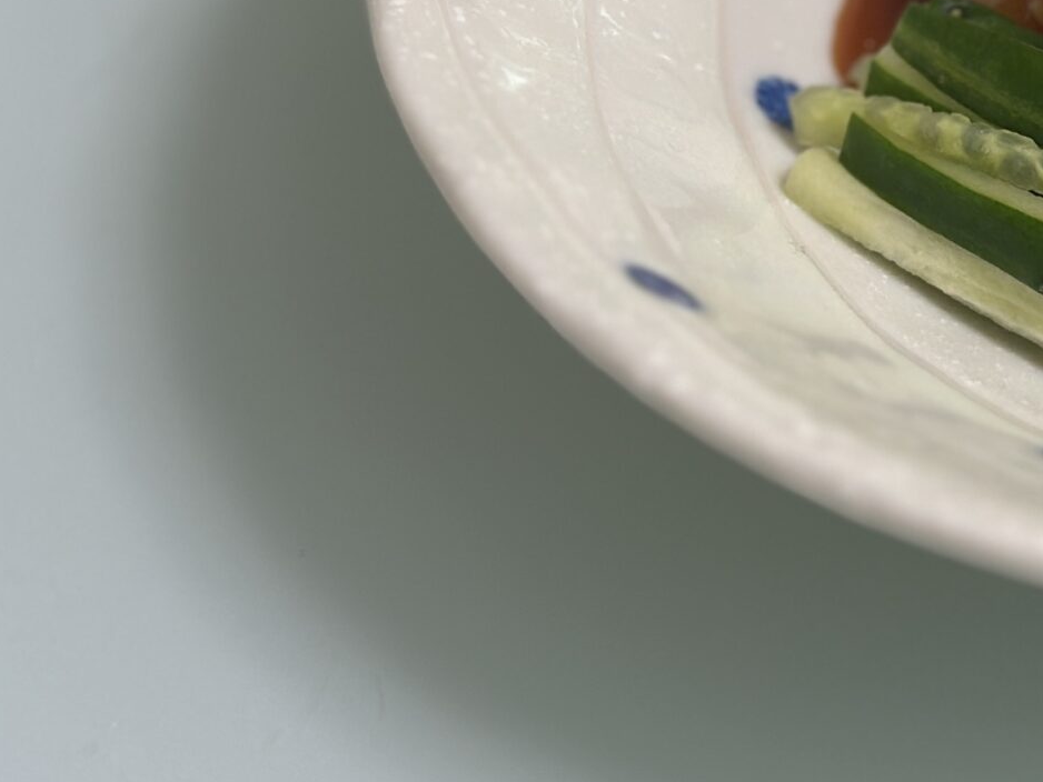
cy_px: -239
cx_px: 1133
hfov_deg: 14.7
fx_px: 3948
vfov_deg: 11.0
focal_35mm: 131
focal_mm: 6.86
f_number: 1.78
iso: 100
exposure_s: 1/60
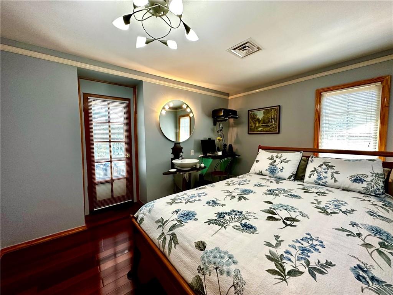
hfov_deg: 102.1
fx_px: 159
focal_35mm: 14
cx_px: 196
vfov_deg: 85.7
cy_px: 148
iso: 320
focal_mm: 2.22
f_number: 2.2
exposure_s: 1/120
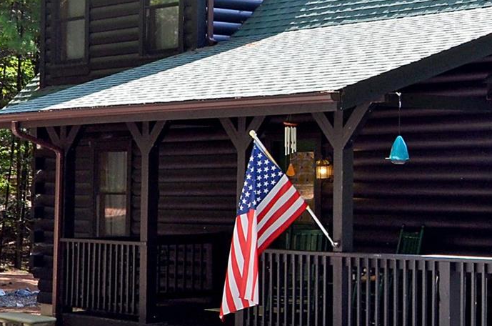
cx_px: 483
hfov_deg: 18.7
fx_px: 1459
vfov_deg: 12.7
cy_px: 82
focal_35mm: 107
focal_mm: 24
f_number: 9
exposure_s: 1/160
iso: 400
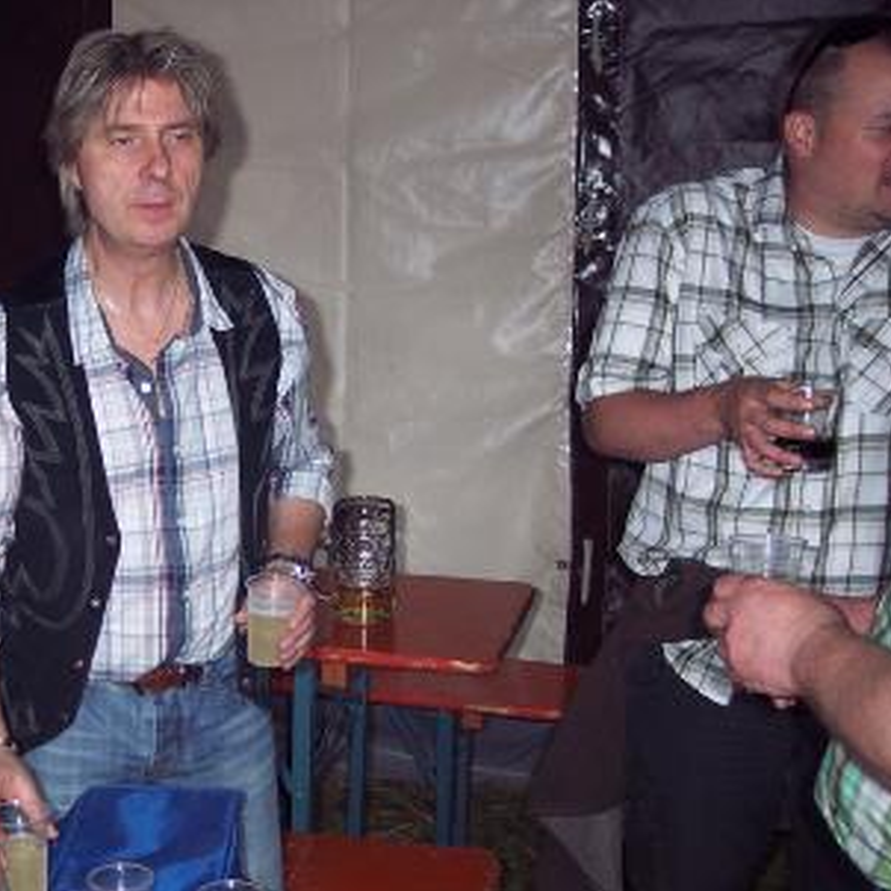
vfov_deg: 29.9
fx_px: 1660
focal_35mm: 57
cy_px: 550
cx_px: 183
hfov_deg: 29.4
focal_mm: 8
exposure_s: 1/60
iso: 100
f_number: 2.8
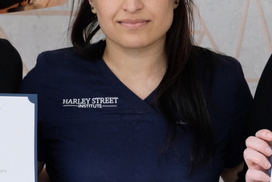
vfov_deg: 8.7
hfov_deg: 13.1
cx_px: 161
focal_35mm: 157
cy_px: 105
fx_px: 1186
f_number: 3.6
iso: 800
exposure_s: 1/52
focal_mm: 32.9
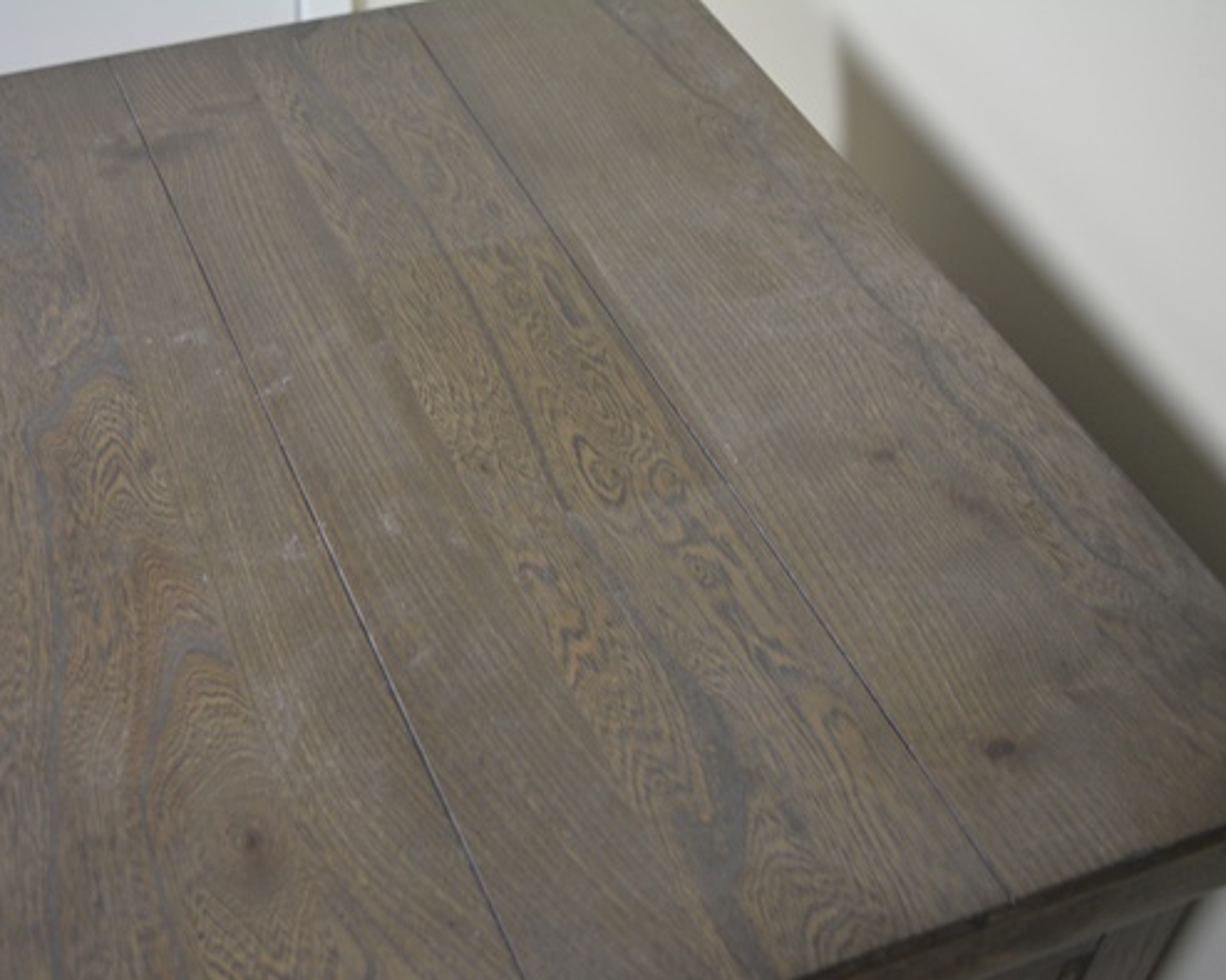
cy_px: 494
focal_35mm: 50
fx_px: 1798
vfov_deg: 30.5
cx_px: 514
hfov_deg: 37.6
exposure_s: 1/50
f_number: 4.5
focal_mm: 29
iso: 800
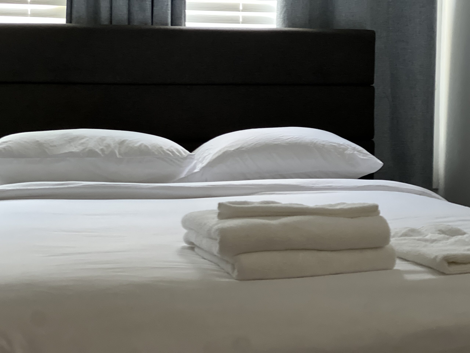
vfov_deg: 19.1
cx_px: 235
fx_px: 1045
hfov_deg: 25.3
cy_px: 176
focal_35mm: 77
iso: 500
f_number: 2.8
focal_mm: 9
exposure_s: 1/24
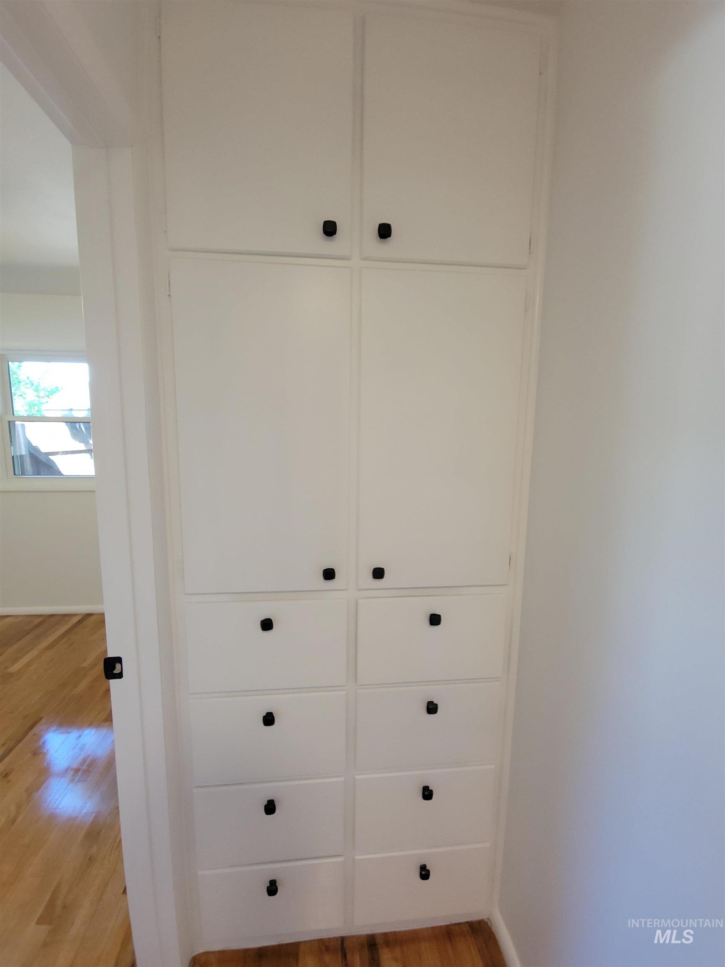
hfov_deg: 89.9
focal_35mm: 13
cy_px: 484
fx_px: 363
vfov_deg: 106.2
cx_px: 362
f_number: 2.2
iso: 200
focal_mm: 2.2
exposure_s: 1/60
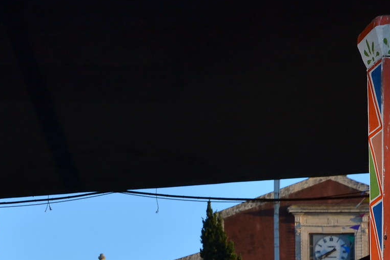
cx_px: 28
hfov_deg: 12.3
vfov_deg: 8.1
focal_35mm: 166
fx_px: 1793
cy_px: 370
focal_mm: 35
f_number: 8
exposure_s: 1/80
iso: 100
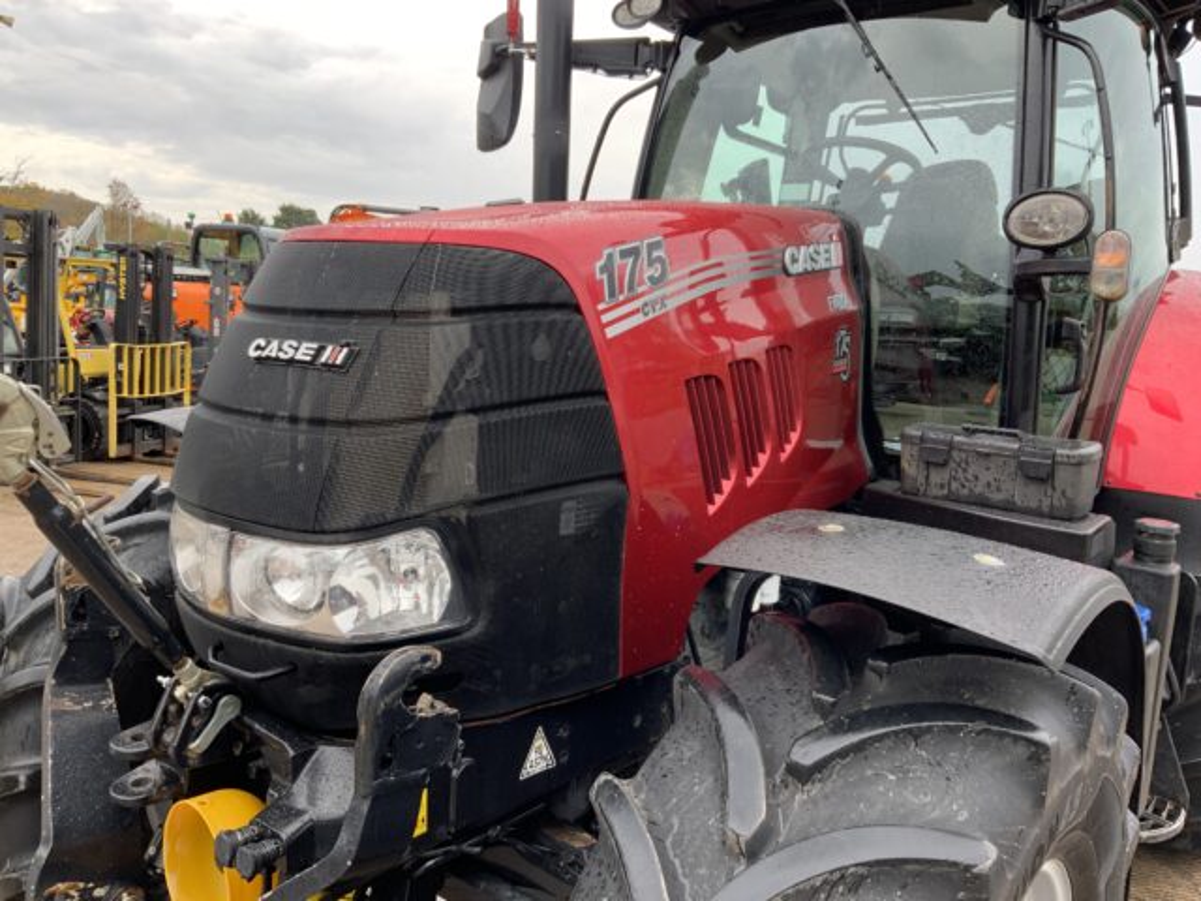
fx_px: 1006
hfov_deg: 61.7
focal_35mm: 29
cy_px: 450
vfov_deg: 48.2
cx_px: 600
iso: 16
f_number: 1.8
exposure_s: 1/122
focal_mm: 3
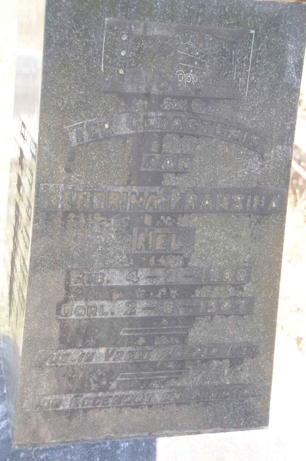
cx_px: 153
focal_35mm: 66
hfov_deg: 20.6
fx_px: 844
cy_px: 230
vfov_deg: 30.5
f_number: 5
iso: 200
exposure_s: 1/80
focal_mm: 44
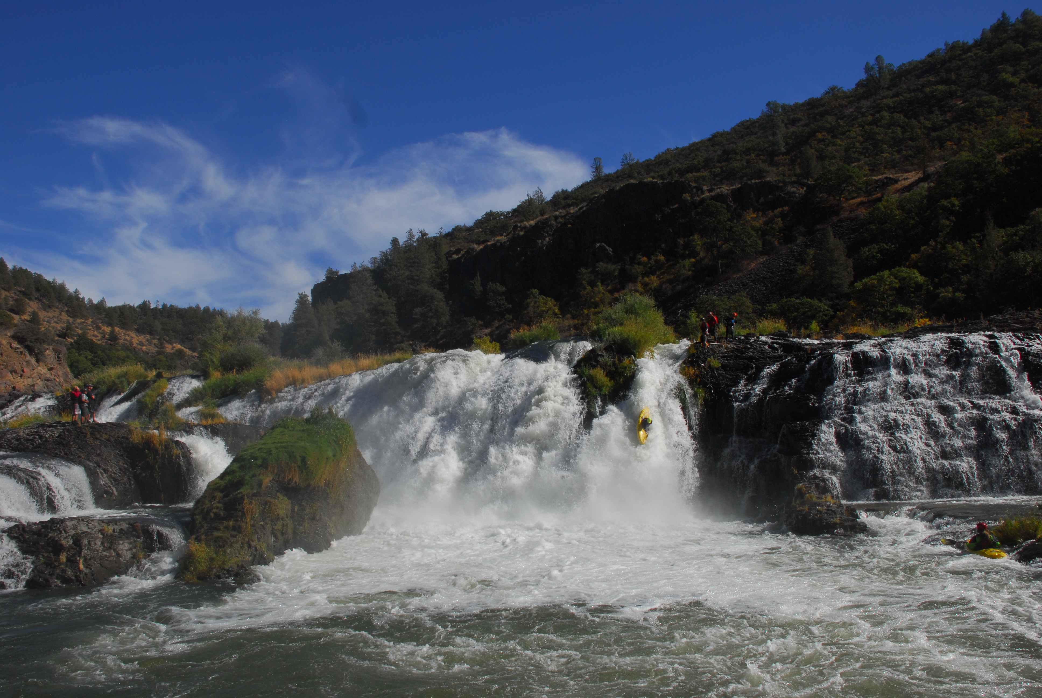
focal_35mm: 30
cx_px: 521
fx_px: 869
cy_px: 349
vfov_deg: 43.7
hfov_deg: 61.9
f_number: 6.3
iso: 160
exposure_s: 1/800
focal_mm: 20
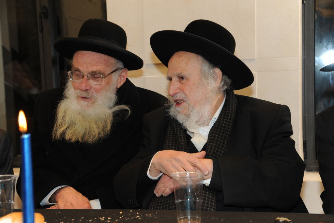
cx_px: 167
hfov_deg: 32.4
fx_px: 575
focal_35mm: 62
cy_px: 112
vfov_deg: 21.9
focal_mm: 62
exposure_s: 1/125
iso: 640
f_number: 5.6
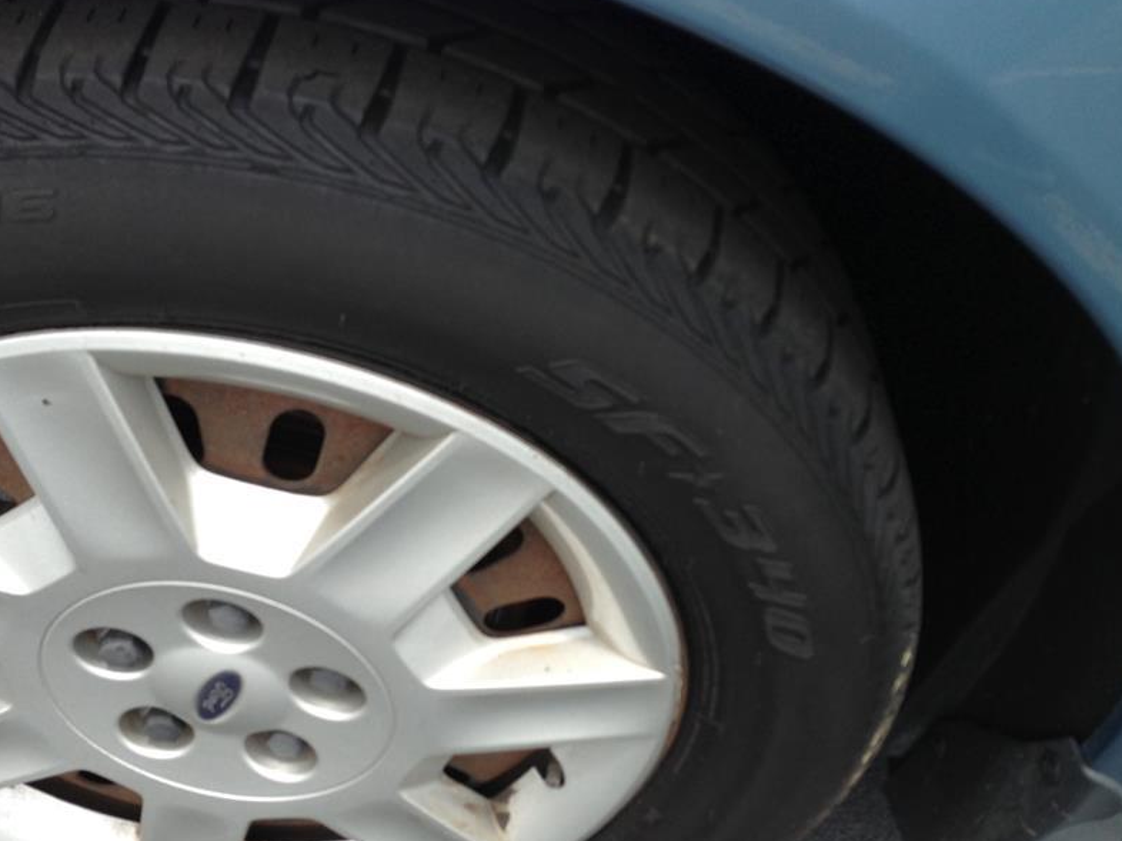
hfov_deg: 43.6
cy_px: 484
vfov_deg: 33.5
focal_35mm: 43
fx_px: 1393
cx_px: 430
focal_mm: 4.13
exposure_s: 1/374
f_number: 2.4
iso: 50
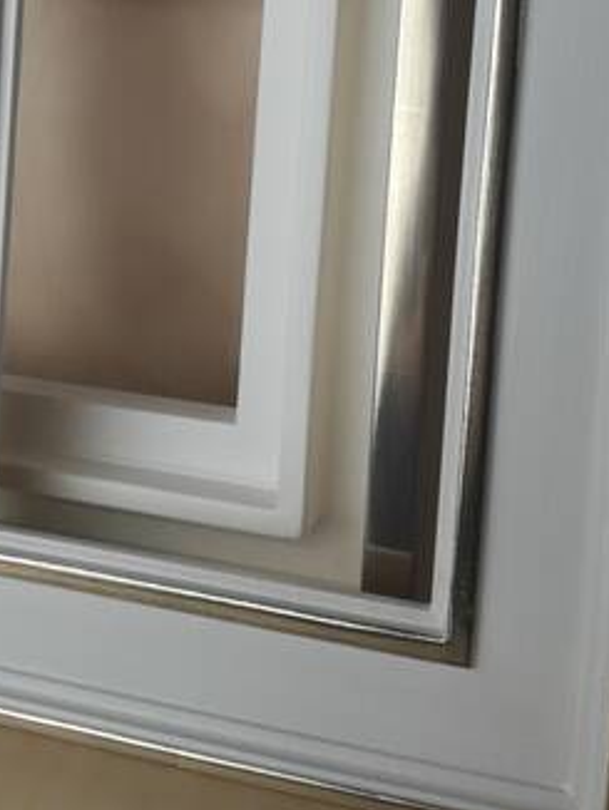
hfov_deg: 27.1
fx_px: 1242
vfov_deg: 35.0
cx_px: 142
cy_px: 157
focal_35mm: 53
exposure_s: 1/100
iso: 64
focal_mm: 3.79
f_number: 2
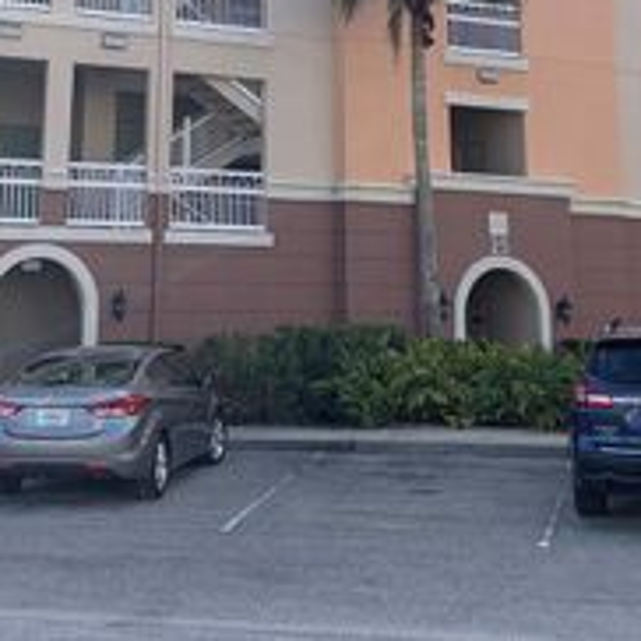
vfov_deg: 25.8
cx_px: 254
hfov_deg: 27.2
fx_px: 1320
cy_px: -16
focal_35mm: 63
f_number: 1.8
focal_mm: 4.25
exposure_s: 1/1447
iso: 25
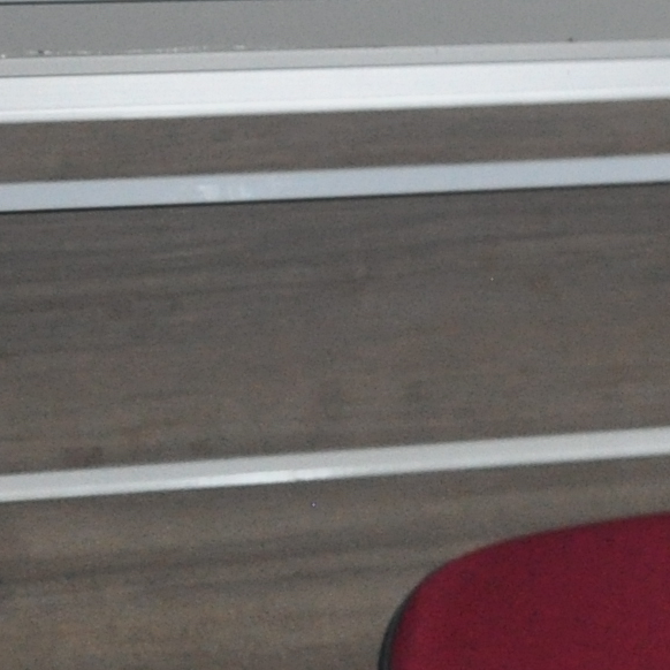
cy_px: 28
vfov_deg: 8.8
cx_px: 2323
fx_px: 4317
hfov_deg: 7.3
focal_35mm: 197
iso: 800
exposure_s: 1/60
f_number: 3.8
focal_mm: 21
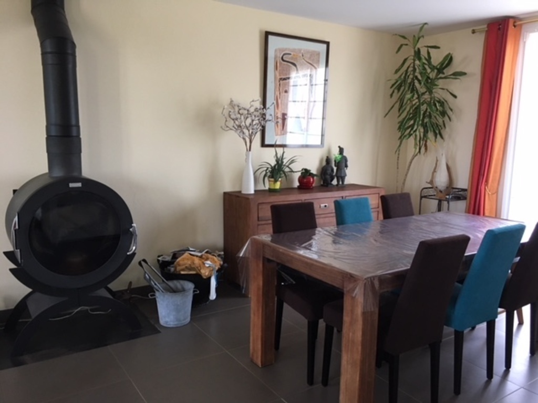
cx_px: 269
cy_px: 202
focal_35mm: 29
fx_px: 451
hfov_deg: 61.7
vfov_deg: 48.2
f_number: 2.2
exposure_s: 1/33
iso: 160
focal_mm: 4.15
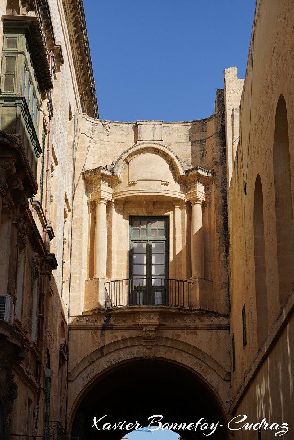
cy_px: 220
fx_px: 919
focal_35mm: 75
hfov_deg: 18.2
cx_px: 147
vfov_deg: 27.0
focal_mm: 75
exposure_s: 1/500
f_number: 7.1
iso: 100
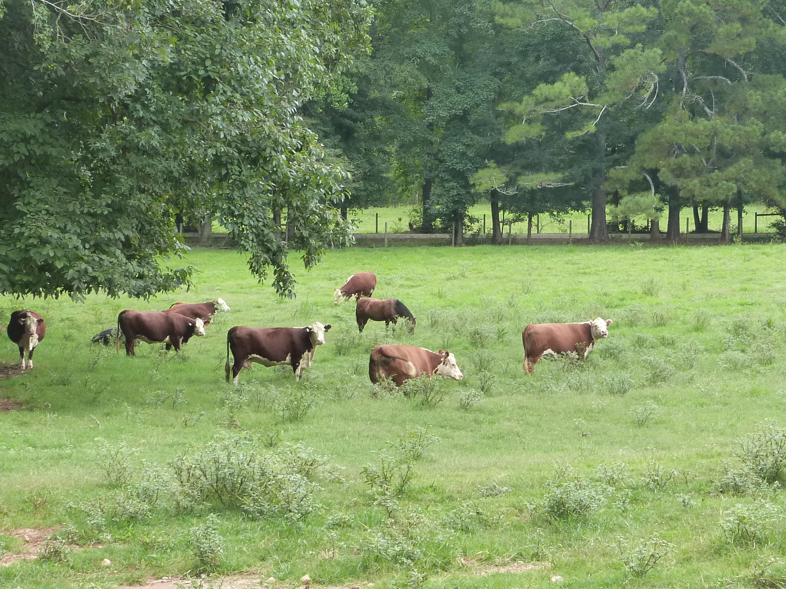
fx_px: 2679
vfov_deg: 12.6
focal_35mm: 118
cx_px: 547
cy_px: 248
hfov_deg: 16.6
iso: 160
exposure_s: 1/100
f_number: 3.3
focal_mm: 13.2
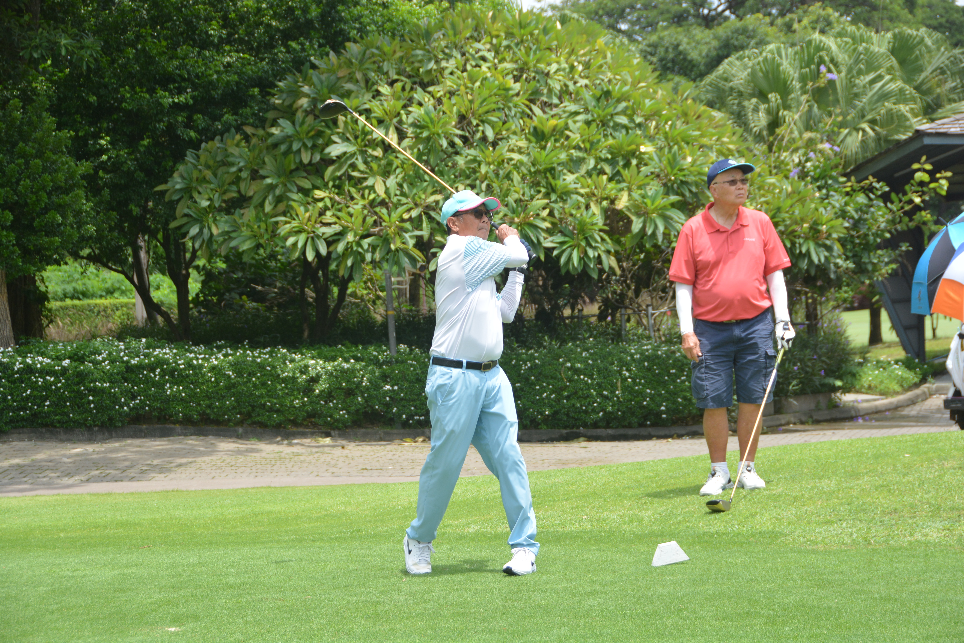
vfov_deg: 15.2
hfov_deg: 22.6
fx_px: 2410
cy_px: 322
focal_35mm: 90
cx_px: 482
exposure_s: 1/1000
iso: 400
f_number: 5.6
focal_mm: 60
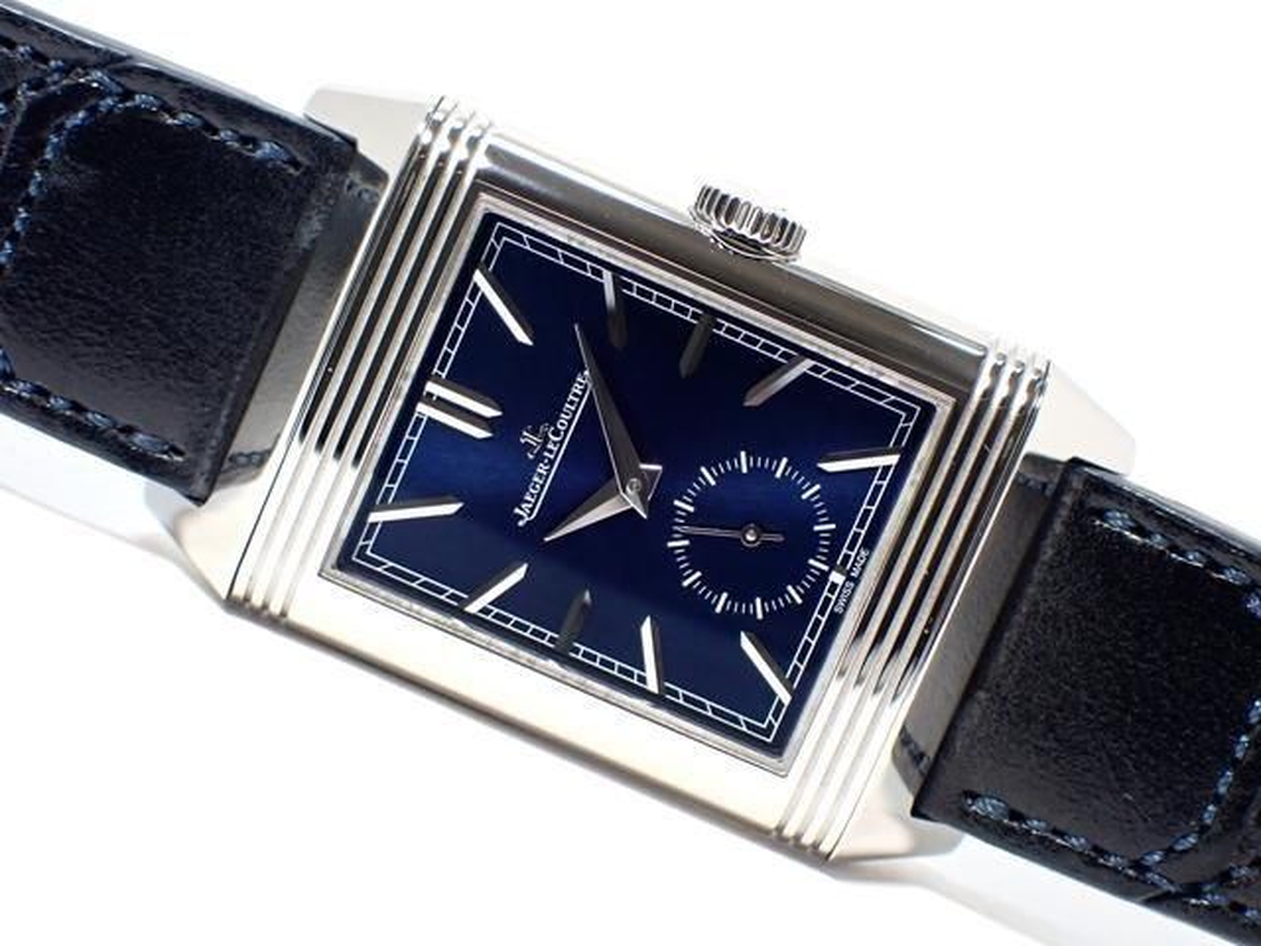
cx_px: 630
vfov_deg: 16.8
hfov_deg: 22.3
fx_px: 3206
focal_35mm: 88
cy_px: 473
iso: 400
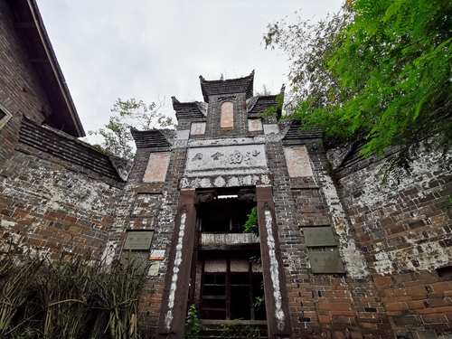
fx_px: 222
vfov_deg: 74.7
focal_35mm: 17
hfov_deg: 91.0
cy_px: 170
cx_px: 226
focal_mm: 2.26
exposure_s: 1/1200
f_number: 2.2
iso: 50
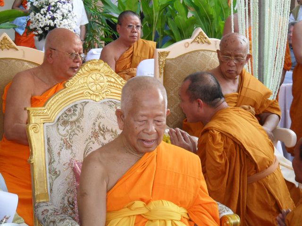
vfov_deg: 14.1
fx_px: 916
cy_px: 113
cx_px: 151
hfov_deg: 18.7
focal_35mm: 105
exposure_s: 1/60
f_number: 5.8
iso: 200
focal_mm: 18.9
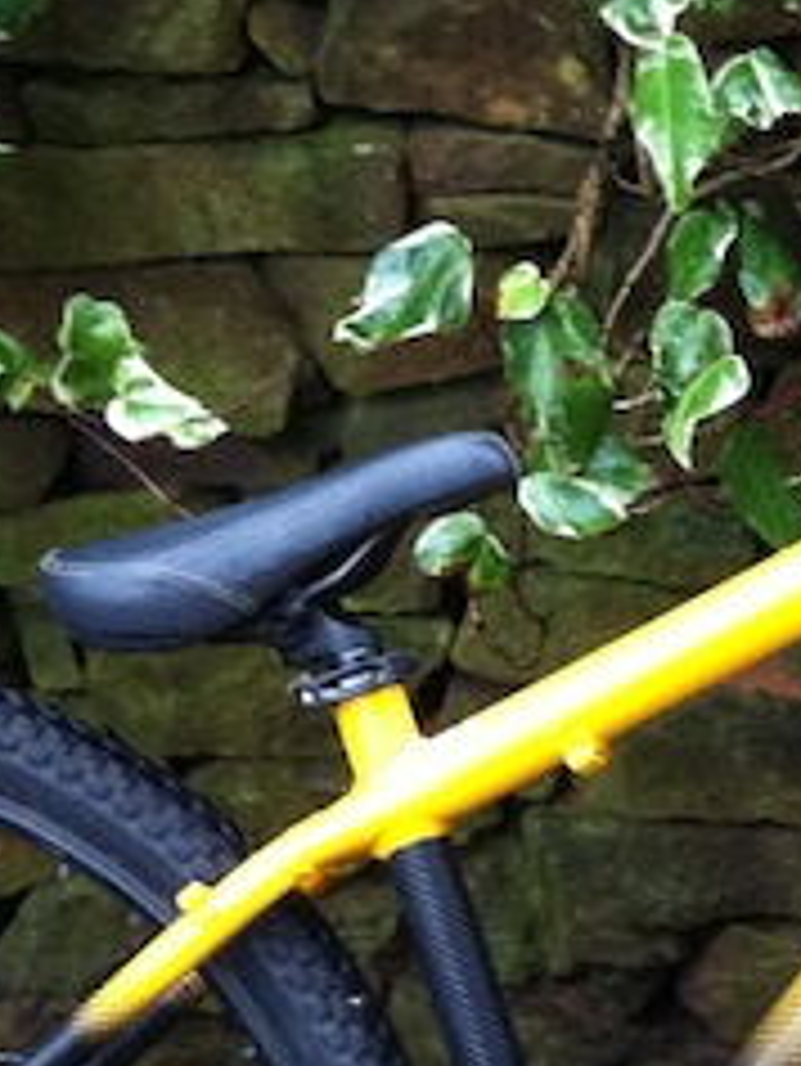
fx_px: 3637
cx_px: 1044
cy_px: 949
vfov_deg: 16.5
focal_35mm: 118
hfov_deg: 12.2
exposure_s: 1/15
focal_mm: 3.85
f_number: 2.8
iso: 200
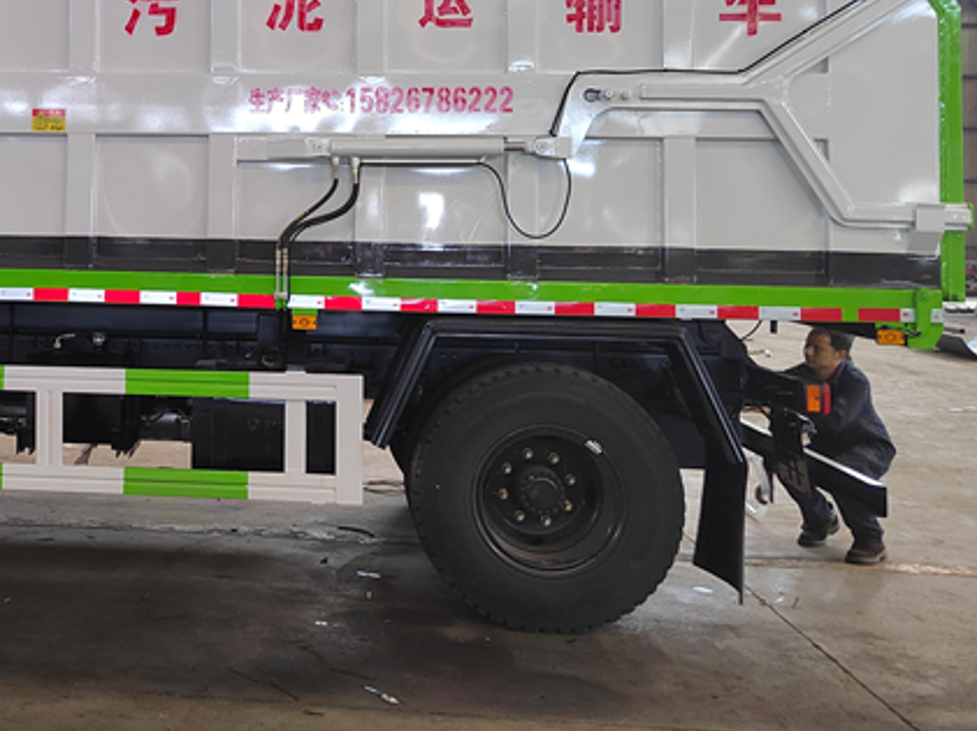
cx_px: 179
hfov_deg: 43.4
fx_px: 1156
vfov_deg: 34.2
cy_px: 160
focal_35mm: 41
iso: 1669
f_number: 1.9
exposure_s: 1/100
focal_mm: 5.52
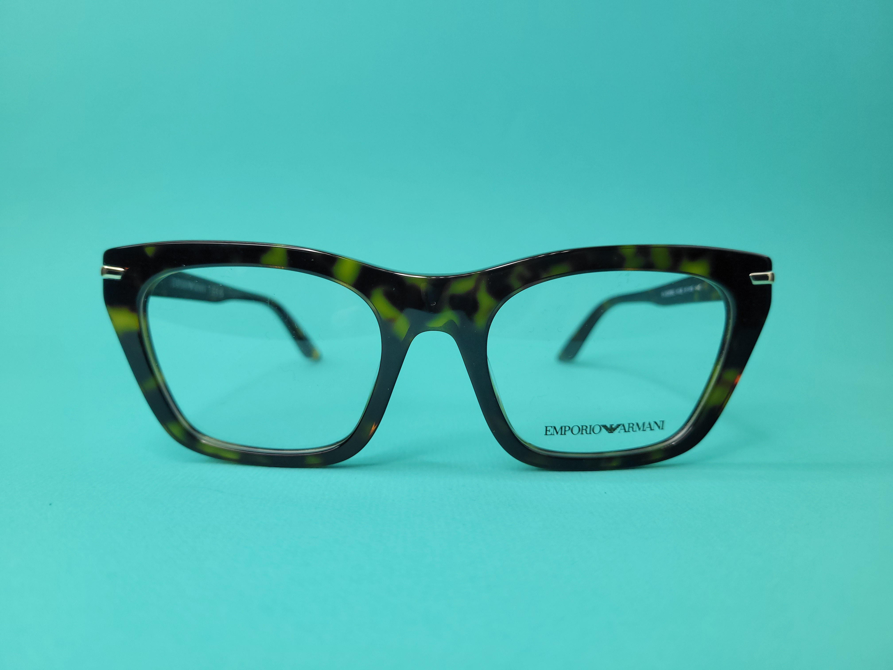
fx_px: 671
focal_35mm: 26
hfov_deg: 67.3
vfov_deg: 53.1
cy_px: 335
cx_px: 446
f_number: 1.8
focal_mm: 5.4
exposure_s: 1/100
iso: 100
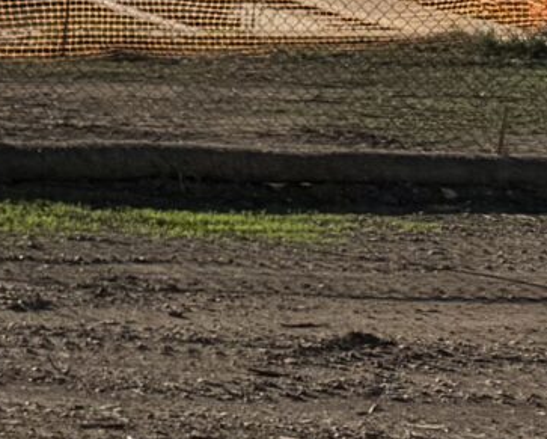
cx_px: -1275
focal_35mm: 165
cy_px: -149
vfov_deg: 9.2
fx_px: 2673
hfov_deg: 8.8
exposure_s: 1/14286
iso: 50
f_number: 1.78
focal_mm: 6.76
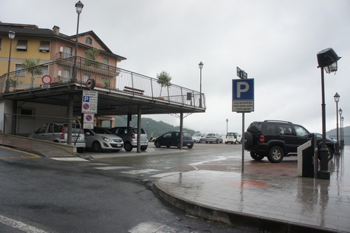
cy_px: 116
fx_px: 262
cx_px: 175
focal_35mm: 27
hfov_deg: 67.4
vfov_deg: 47.9
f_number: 6.3
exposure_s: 1/250
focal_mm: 18
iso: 500
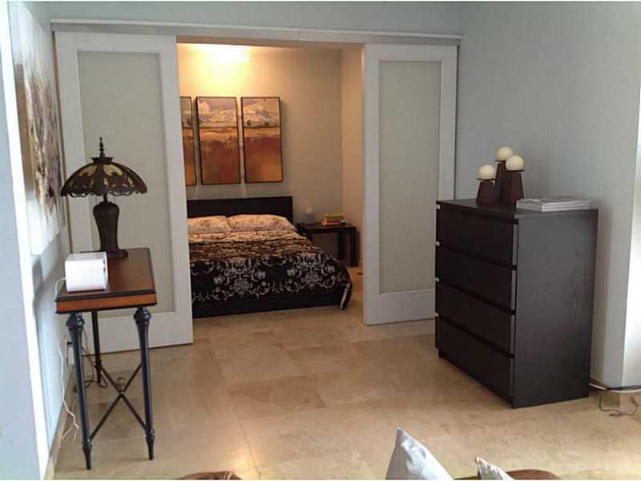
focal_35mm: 35
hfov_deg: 52.6
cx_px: 320
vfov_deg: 40.7
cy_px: 240
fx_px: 648
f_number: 2.4
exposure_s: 1/15
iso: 80
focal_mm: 4.28
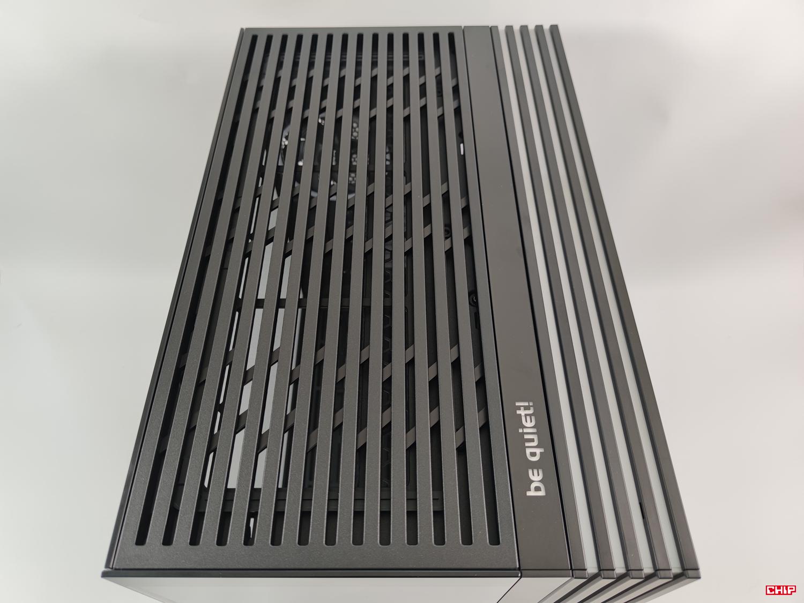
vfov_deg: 54.9
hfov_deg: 69.4
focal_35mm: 25
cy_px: 302
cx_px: 402
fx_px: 581
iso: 66
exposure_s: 1/100
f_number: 1.85
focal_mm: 6.78
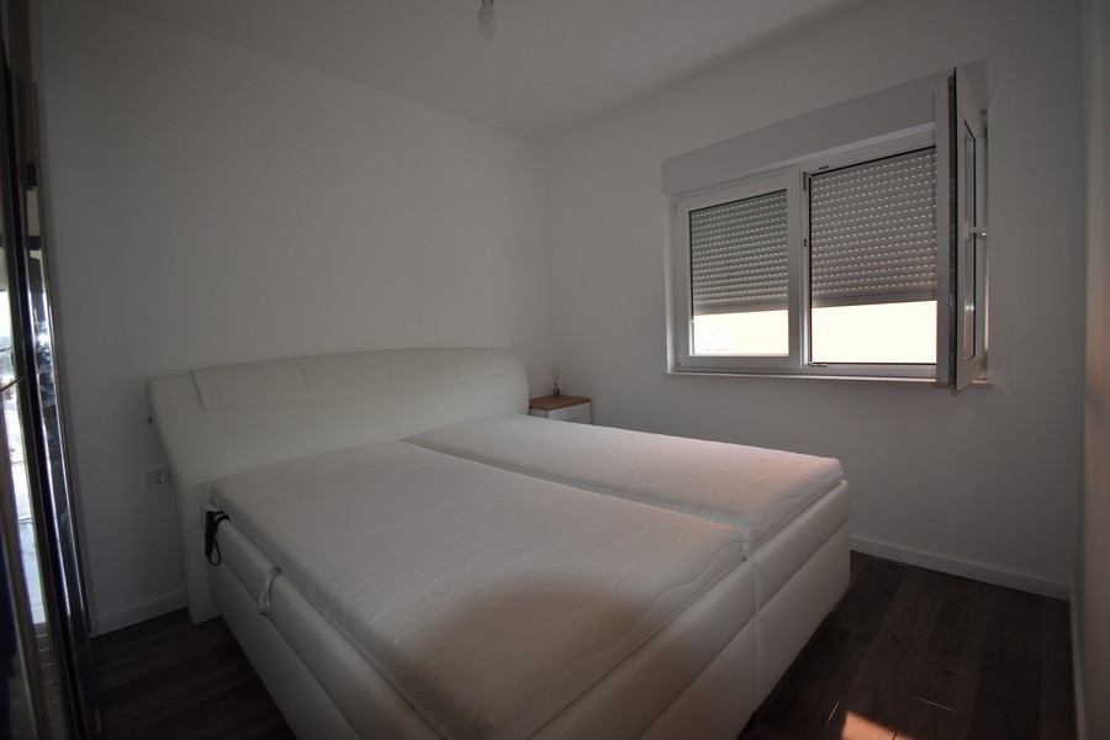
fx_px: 462
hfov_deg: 100.4
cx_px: 555
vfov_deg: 77.3
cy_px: 370
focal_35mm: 15
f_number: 5
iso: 280
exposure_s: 1/200
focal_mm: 10
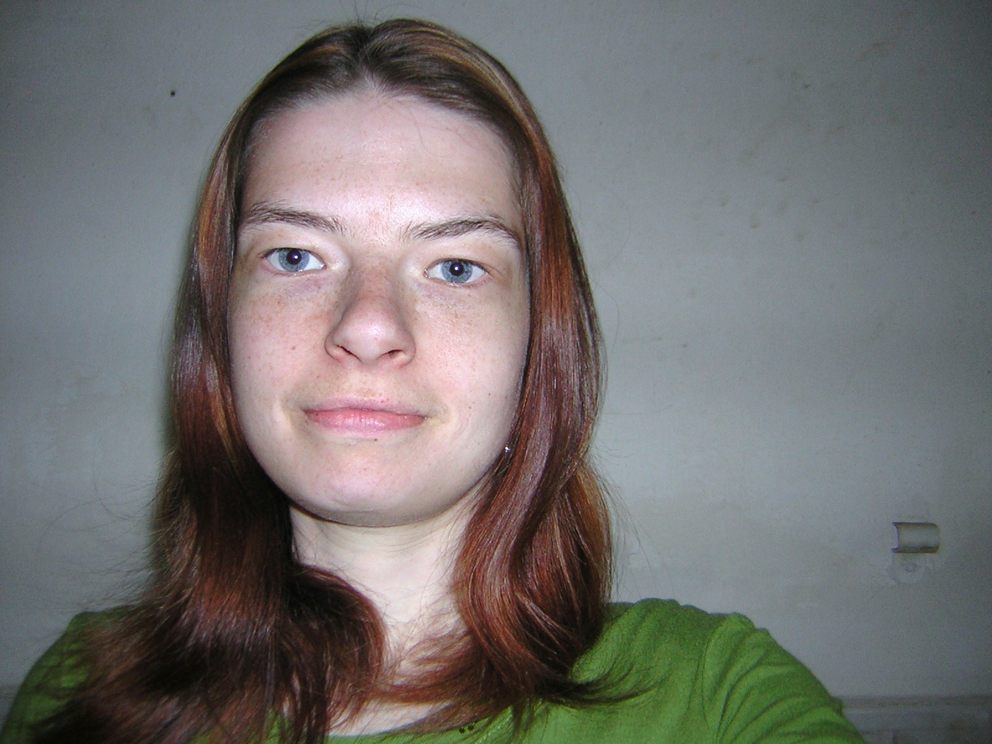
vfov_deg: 39.7
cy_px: 372
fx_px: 1032
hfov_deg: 51.4
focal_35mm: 36
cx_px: 496
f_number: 2.6
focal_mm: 4.7
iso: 50
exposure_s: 1/60.1
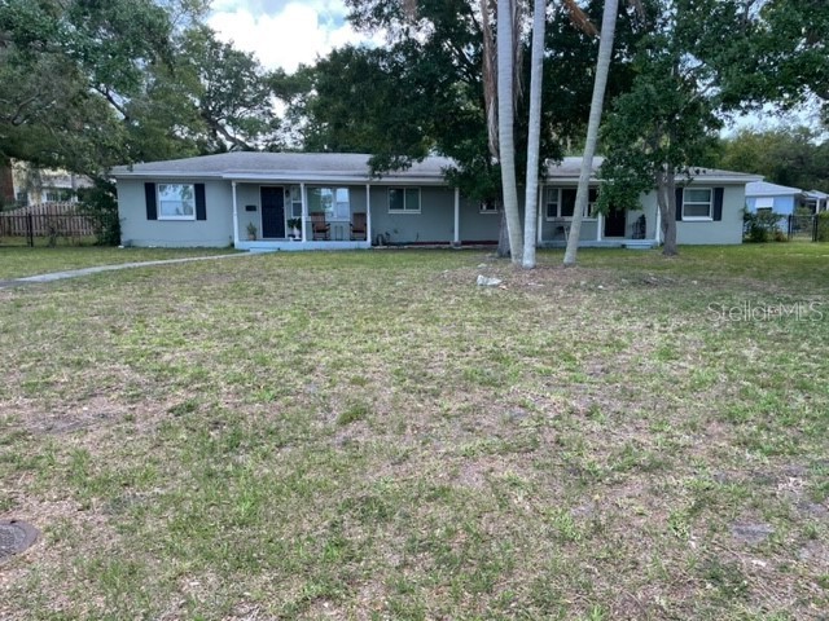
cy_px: 310
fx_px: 623
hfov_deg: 67.3
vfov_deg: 53.1
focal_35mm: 26
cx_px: 414
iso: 32
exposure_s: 1/412
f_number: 1.6
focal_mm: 4.2
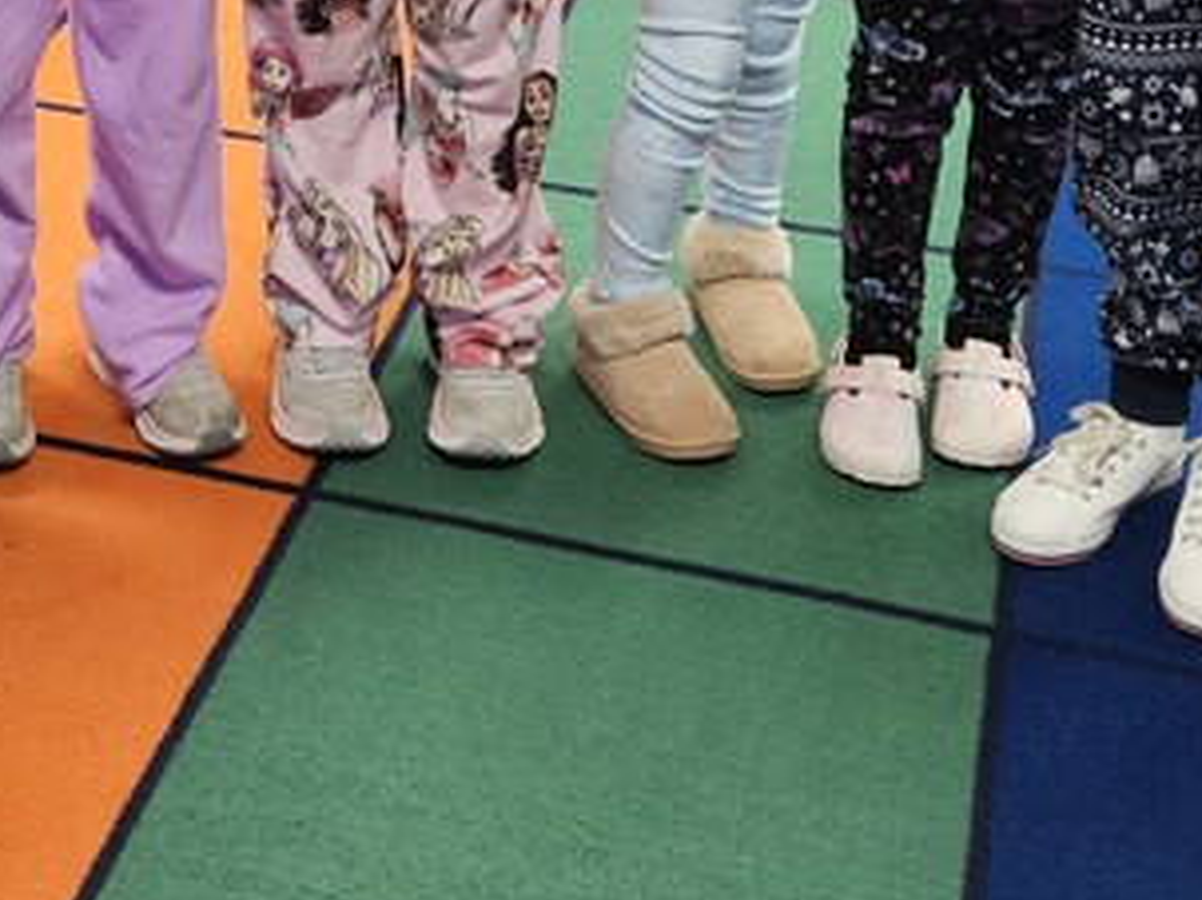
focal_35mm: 78
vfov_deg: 17.5
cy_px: -327
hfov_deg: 24.6
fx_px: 2706
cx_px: 227
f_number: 1.8
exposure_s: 1/120
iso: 400
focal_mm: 5.4
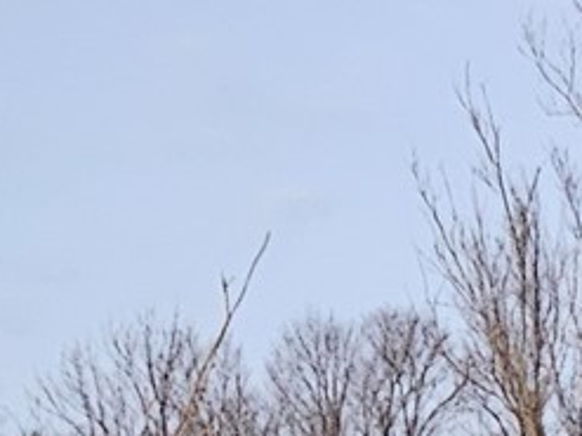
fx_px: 1697
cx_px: 813
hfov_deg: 17.8
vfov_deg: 13.6
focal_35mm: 101
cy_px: 698
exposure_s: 1/24
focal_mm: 2.2
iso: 640
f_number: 2.2
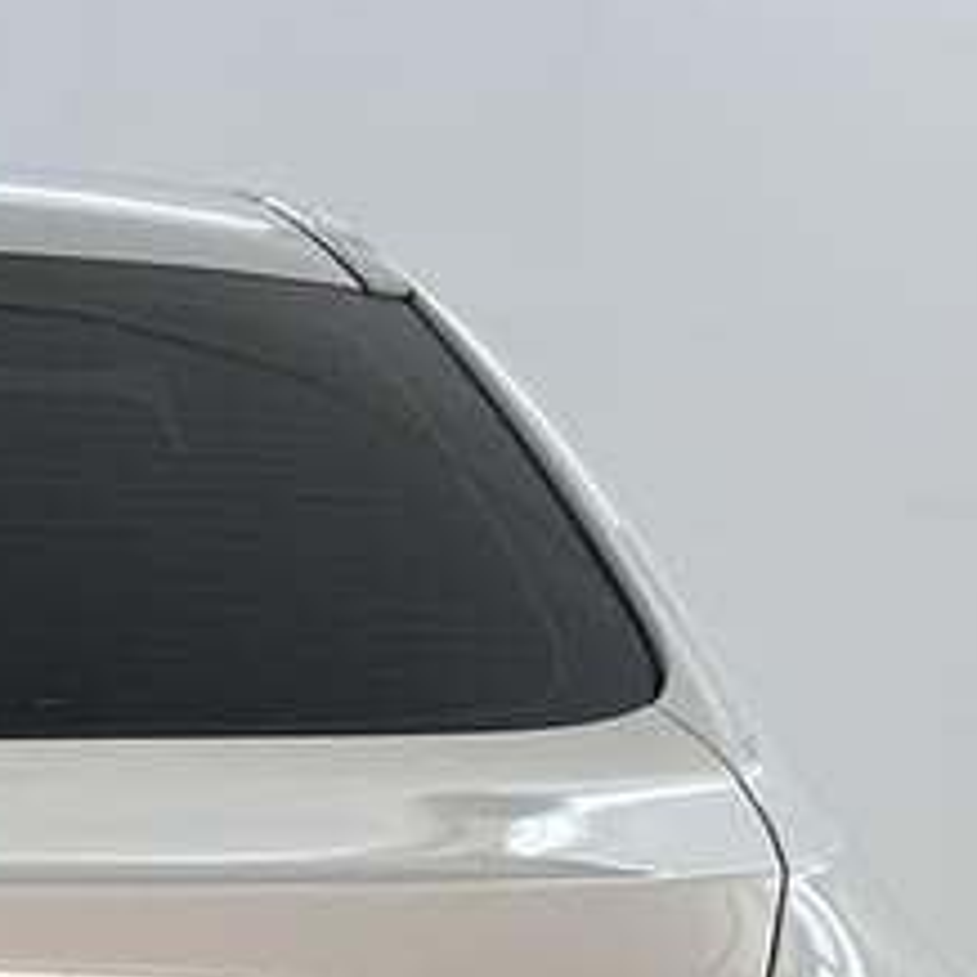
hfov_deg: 9.7
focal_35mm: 175
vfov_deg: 9.8
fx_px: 5588
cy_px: 1244
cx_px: -412
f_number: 1.78
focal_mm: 6.86
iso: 64
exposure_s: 1/114
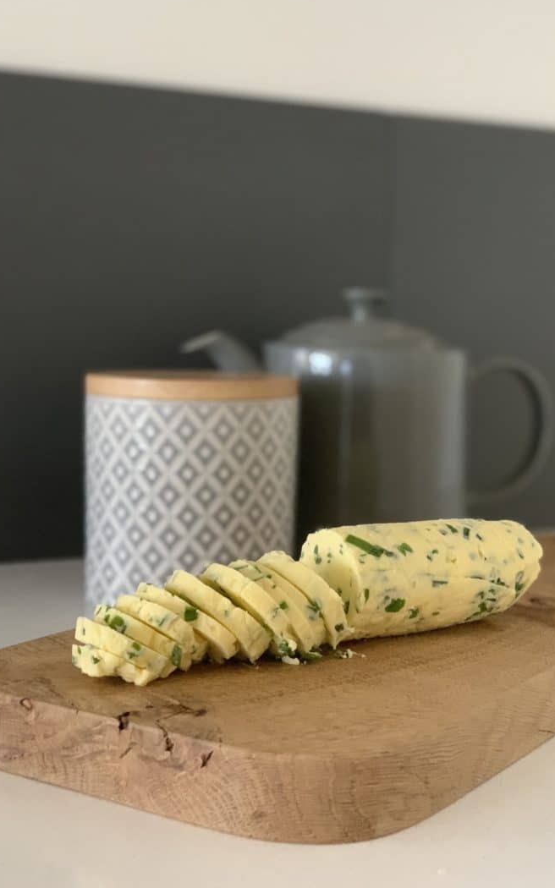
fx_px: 1356
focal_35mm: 56
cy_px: 439
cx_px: 302
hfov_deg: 23.1
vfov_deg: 36.3
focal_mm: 6
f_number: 2.4
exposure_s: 1/50
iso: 400
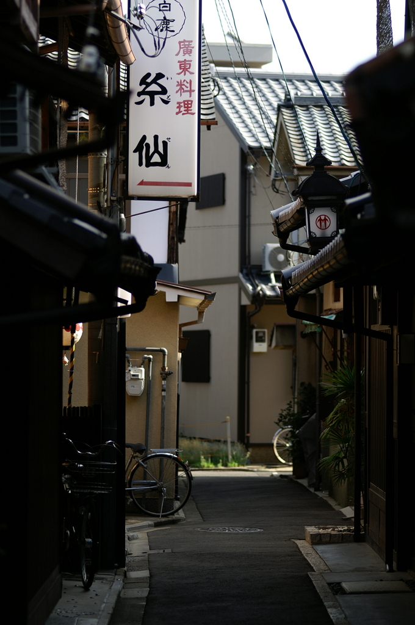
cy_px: 312
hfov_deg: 9.1
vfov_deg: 13.7
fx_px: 2601
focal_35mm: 150
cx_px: 208
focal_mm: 100
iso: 125
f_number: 2.8
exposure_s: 1/1000
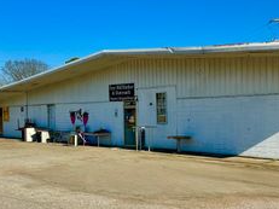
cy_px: 107
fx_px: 419
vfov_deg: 28.0
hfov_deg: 35.8
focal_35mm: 52
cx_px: 217
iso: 80
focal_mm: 6.86
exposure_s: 1/5525
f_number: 1.78
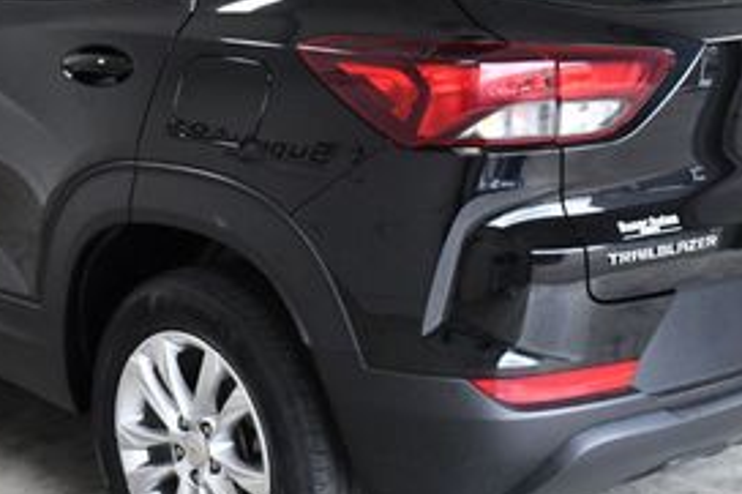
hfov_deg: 25.3
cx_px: 308
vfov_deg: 17.0
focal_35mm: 80
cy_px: 175
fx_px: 1648
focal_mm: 23
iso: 2500
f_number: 9
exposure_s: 1/320
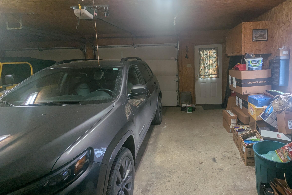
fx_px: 170
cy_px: 85
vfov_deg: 59.3
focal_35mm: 21
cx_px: 179
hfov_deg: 80.0
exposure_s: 1/40
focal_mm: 2.35
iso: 83
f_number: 2.2
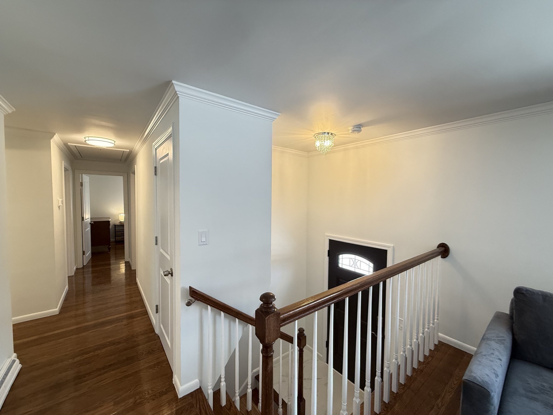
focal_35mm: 14
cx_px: 276
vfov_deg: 85.7
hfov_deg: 102.1
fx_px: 224
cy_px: 208
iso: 320
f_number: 2.2
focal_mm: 2.22
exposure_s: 1/120
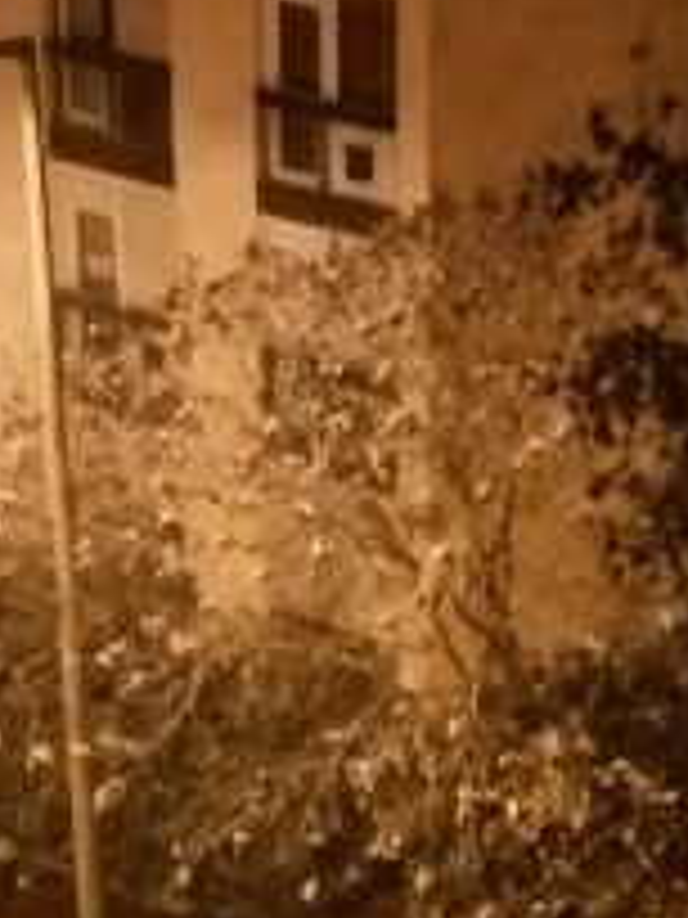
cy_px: 828
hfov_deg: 13.0
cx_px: 666
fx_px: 2995
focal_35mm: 113
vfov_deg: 17.2
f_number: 1.8
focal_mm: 3.46
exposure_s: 1/12.5
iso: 2500
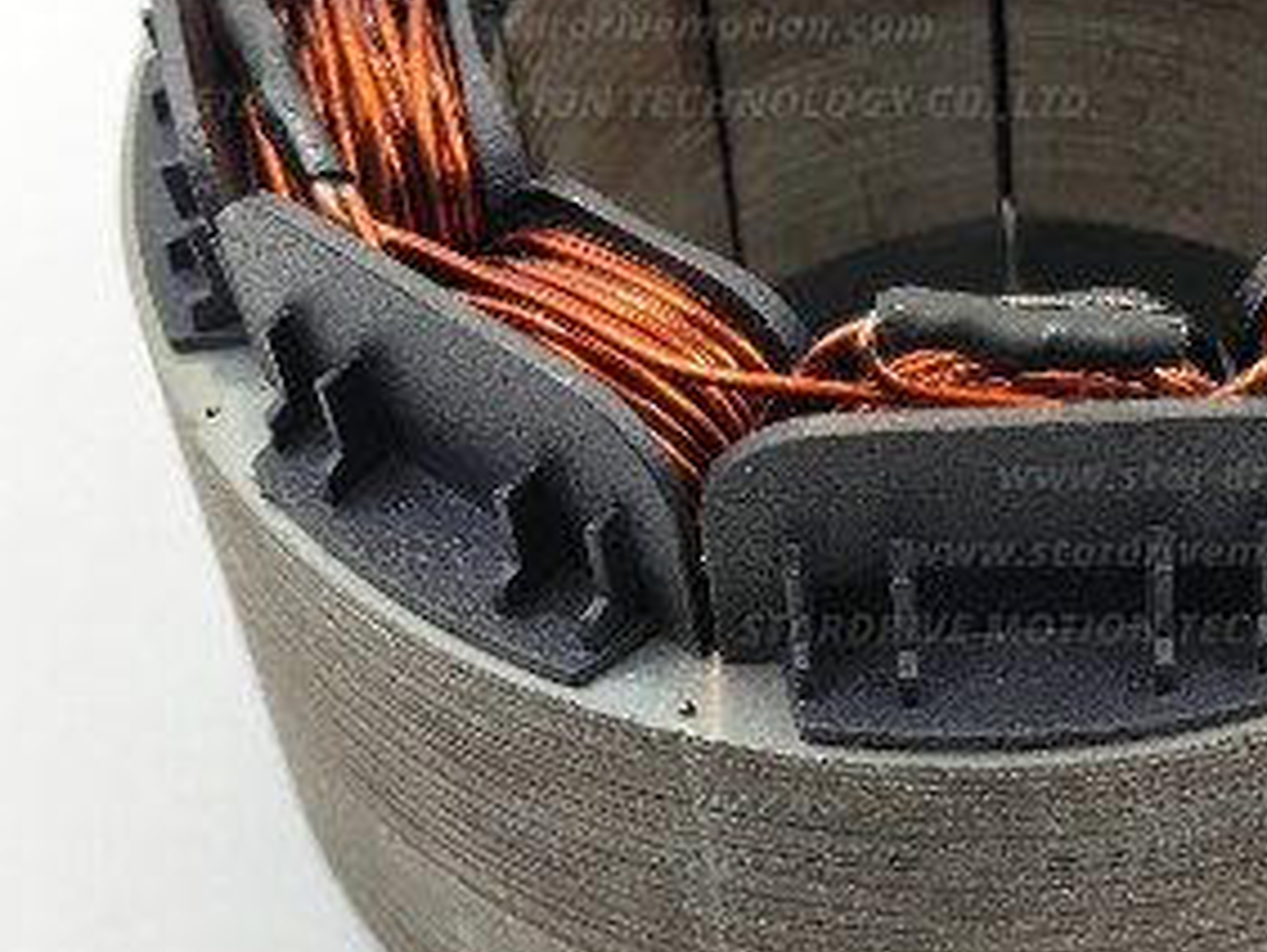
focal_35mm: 51
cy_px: 341
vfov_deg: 28.5
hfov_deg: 36.4
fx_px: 1868
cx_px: 975
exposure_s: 1/160
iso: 50
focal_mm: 4.68
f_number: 1.8
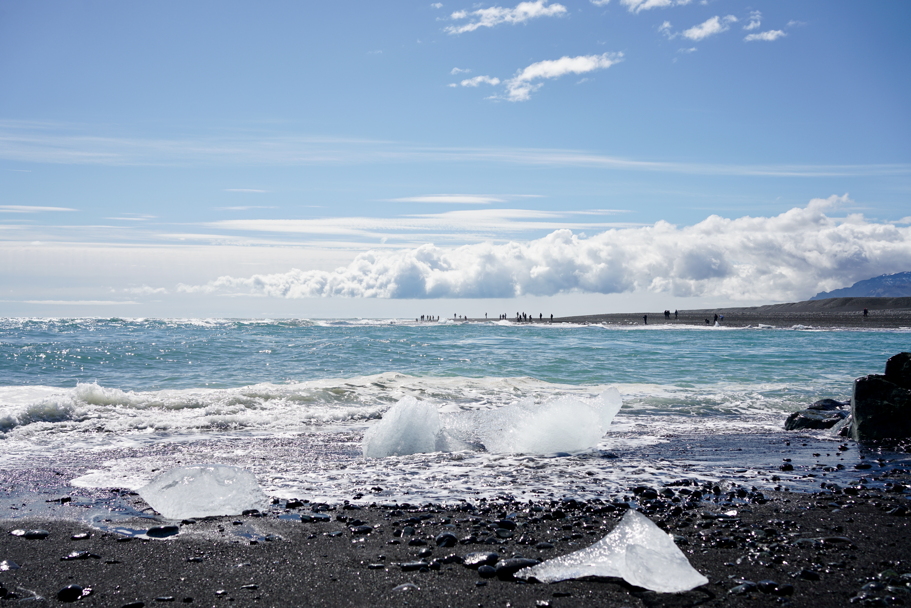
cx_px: 456
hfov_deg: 54.4
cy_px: 304
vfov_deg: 37.9
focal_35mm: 35
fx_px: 886
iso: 100
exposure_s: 1/640
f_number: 7.1
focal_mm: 35
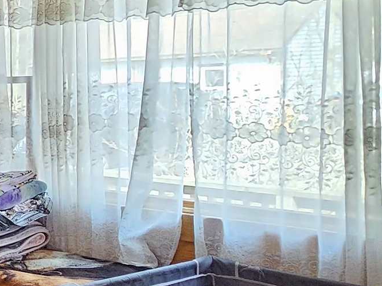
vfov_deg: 24.4
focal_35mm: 60
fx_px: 662
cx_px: -310
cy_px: 126
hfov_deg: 21.2
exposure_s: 1/60
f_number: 2.2
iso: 320
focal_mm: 2.2
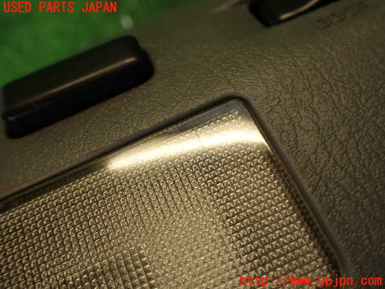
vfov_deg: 44.2
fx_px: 356
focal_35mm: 32
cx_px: 192
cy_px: 144
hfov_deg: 56.8
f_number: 2.4
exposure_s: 1/60
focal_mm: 5.79
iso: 125
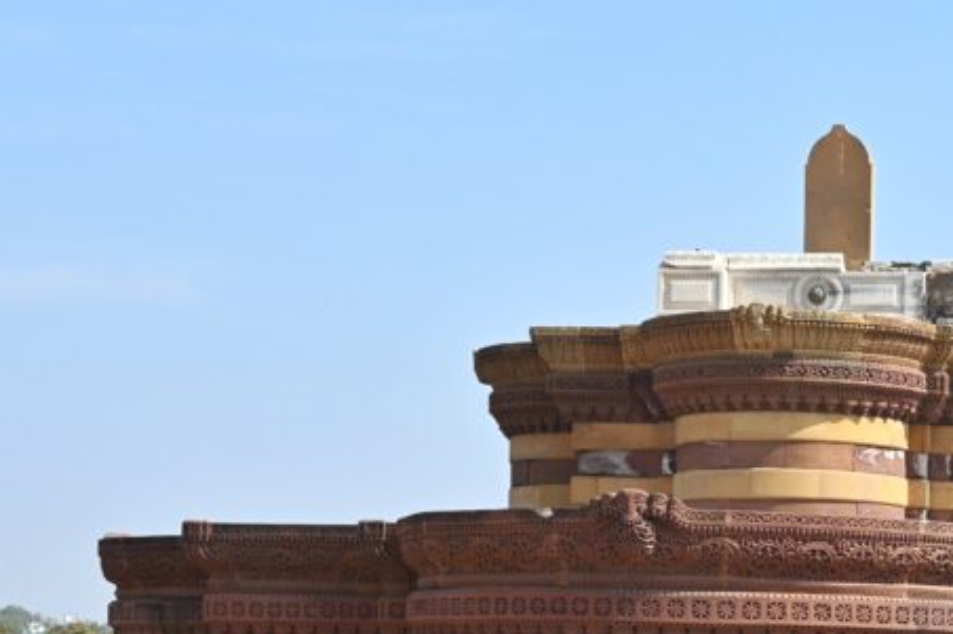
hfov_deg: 19.1
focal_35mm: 104
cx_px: 983
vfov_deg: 12.9
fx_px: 2744
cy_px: 707
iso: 100
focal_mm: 30.5
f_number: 7.1
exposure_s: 1/400
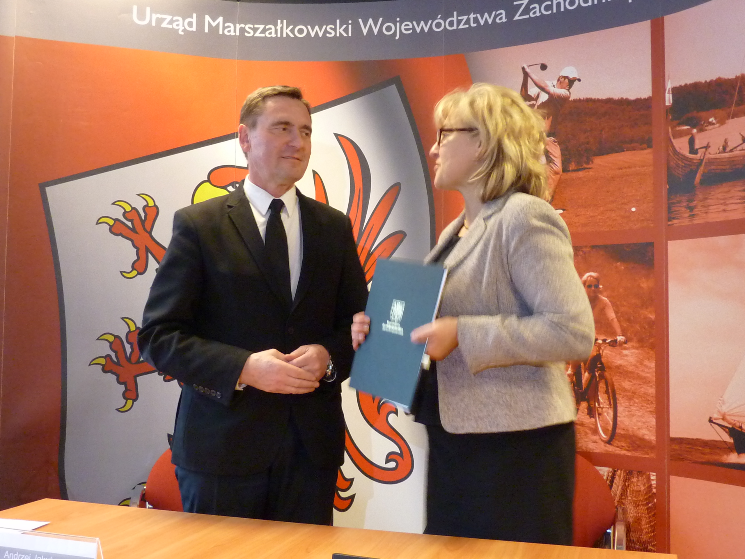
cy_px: 280
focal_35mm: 38
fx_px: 818
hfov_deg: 49.0
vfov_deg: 37.7
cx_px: 372
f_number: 3.3
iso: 400
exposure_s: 1/15
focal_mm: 4.4
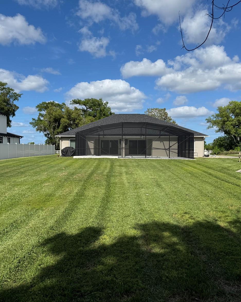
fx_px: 285
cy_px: 151
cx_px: 115
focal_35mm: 32
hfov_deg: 45.8
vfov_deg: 55.7
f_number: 1.78
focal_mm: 6.76
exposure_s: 1/5348
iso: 80
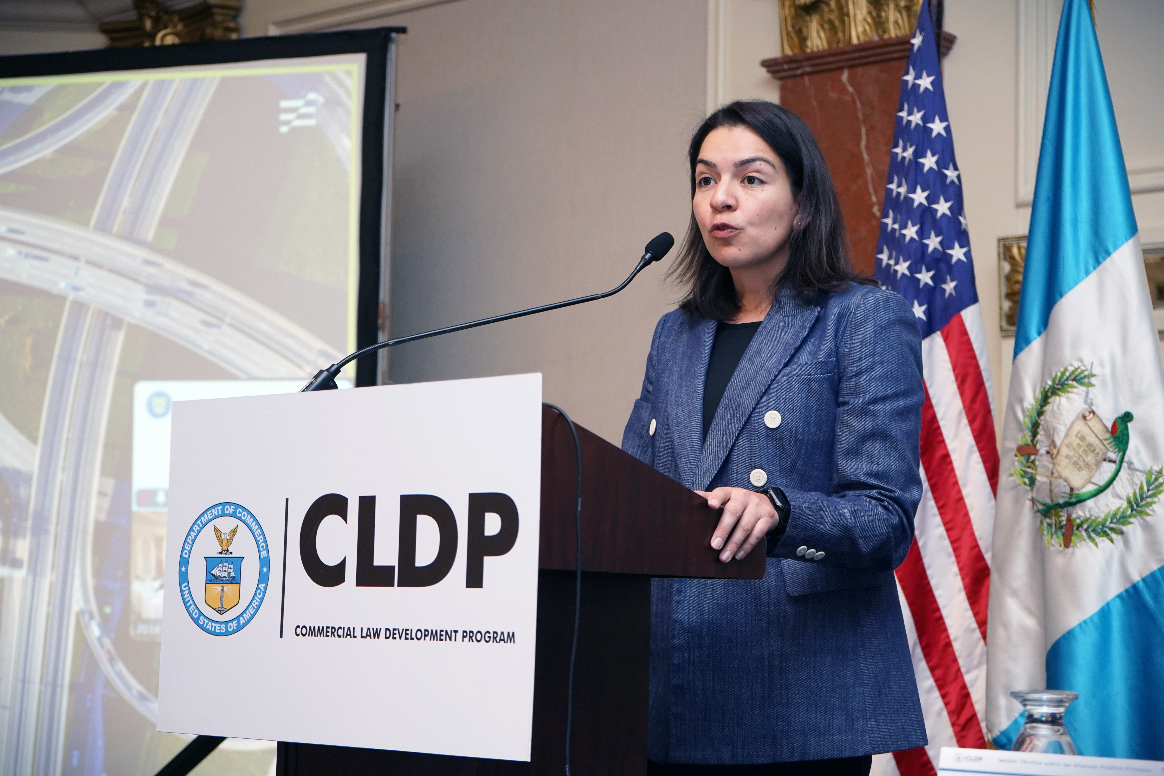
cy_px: 388
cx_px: 582
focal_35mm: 62
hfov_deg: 32.4
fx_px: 2005
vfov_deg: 21.9
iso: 4000
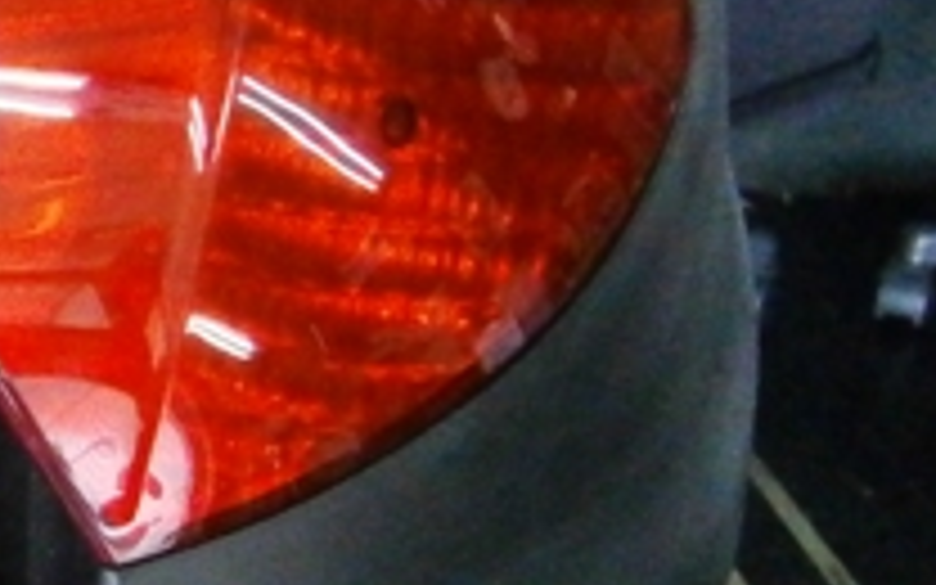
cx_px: -436
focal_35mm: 106
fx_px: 2704
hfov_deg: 17.7
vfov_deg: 12.3
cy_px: 328
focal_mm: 4.7
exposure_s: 1/160
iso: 800
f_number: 2.8
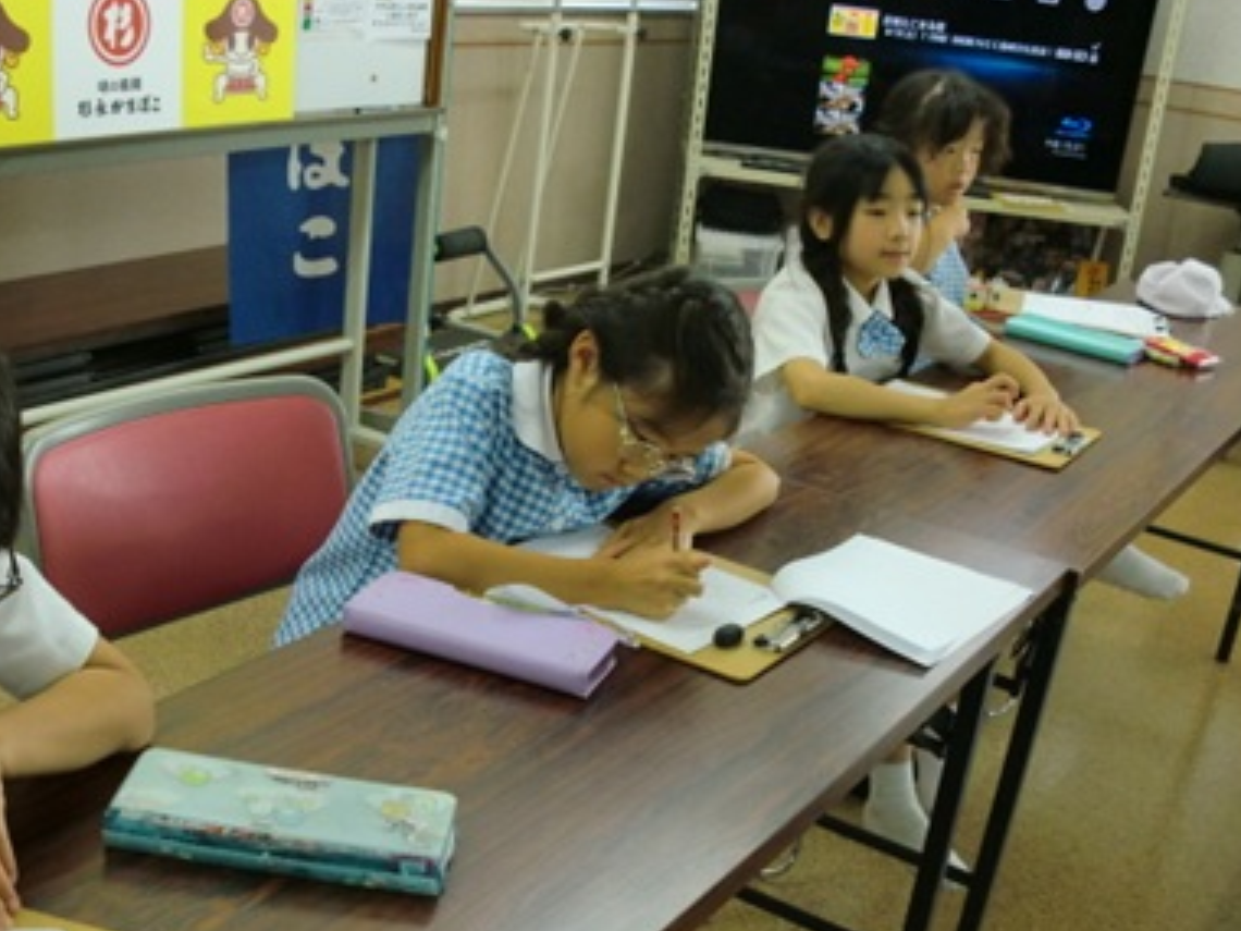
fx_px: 1649
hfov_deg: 41.0
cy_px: 564
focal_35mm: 46
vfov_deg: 31.4
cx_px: 467
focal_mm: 6.3
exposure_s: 1/60
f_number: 3.1
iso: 160
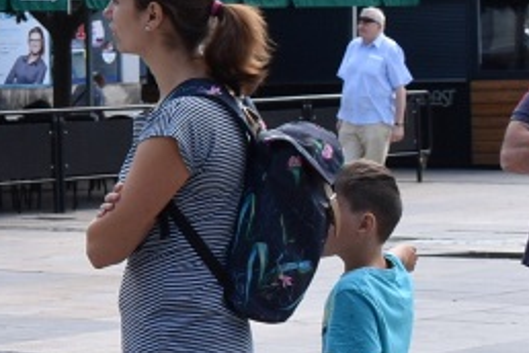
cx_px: -355
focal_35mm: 143
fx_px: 2101
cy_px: 189
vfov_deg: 9.6
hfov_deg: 13.2
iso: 200
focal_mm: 24
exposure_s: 1/250
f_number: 7.1
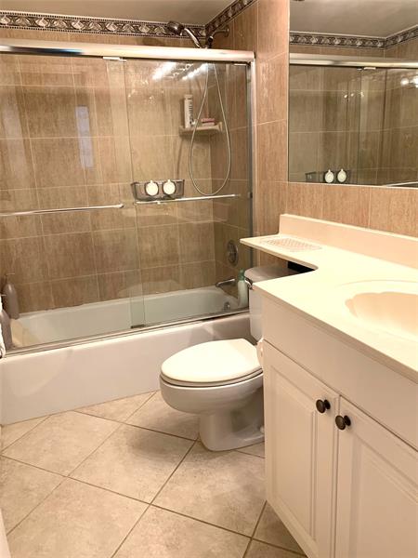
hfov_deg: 53.1
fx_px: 419
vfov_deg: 67.3
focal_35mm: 26
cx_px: 209
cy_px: 279
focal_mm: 4.25
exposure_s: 1/60
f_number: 1.8
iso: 100
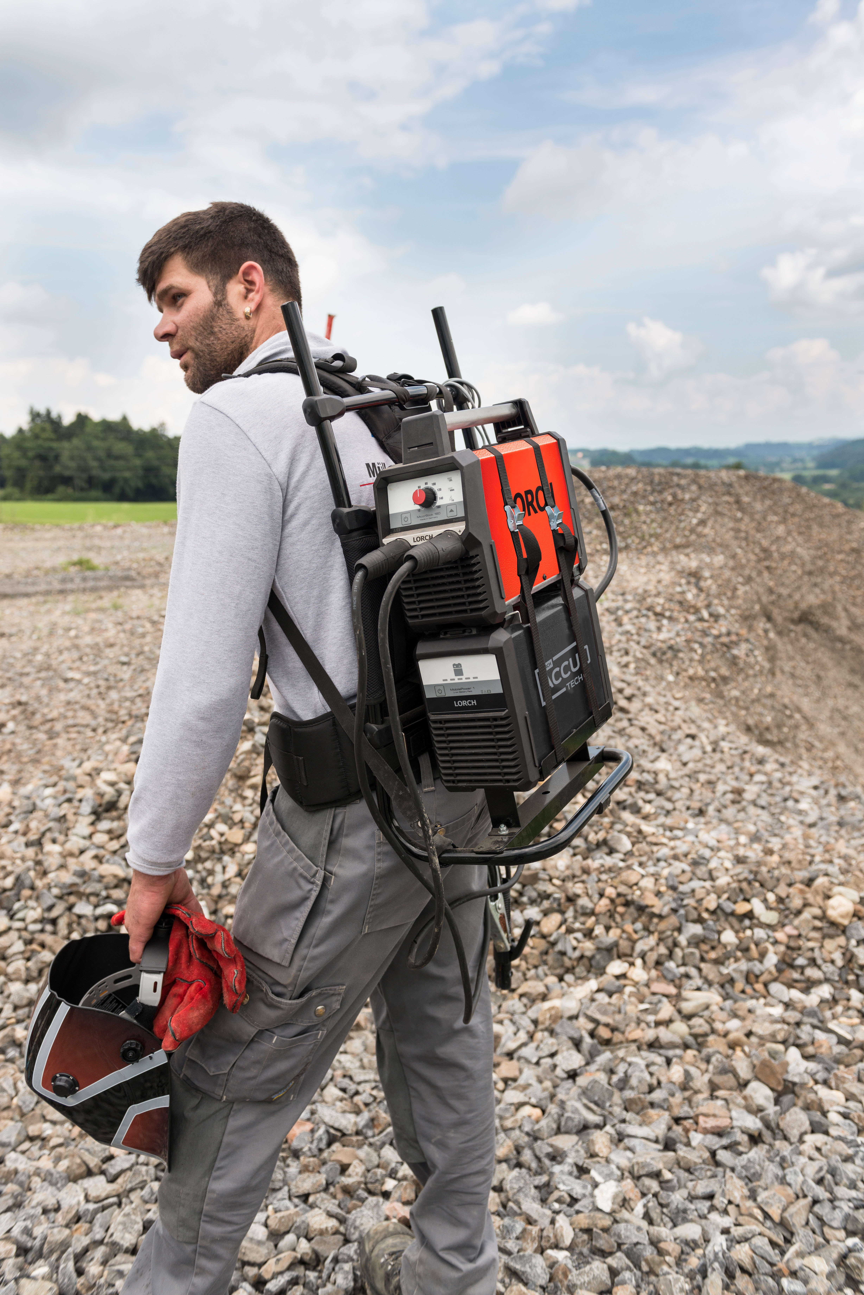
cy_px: 648
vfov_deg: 65.5
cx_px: 432
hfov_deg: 46.4
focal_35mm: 28
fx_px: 1007
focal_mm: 28
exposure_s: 1/500
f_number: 4.5
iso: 125
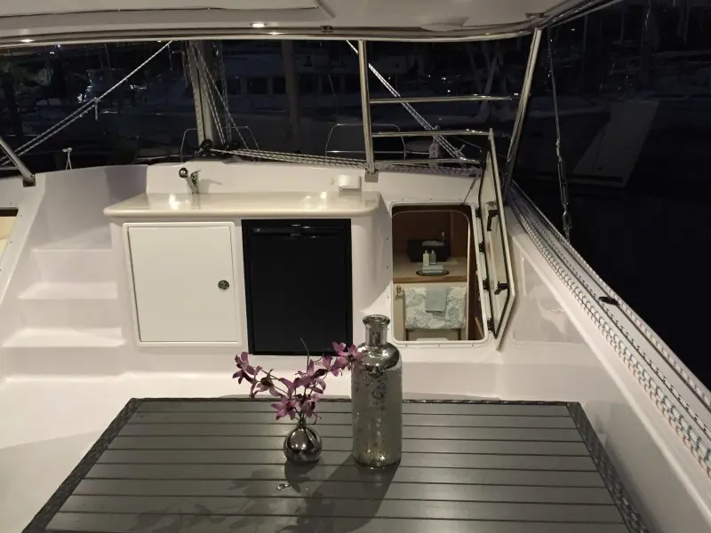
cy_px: 266
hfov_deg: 61.7
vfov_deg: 48.2
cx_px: 356
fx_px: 596
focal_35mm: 29
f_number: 2.2
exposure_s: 1/15
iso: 320
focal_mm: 4.15
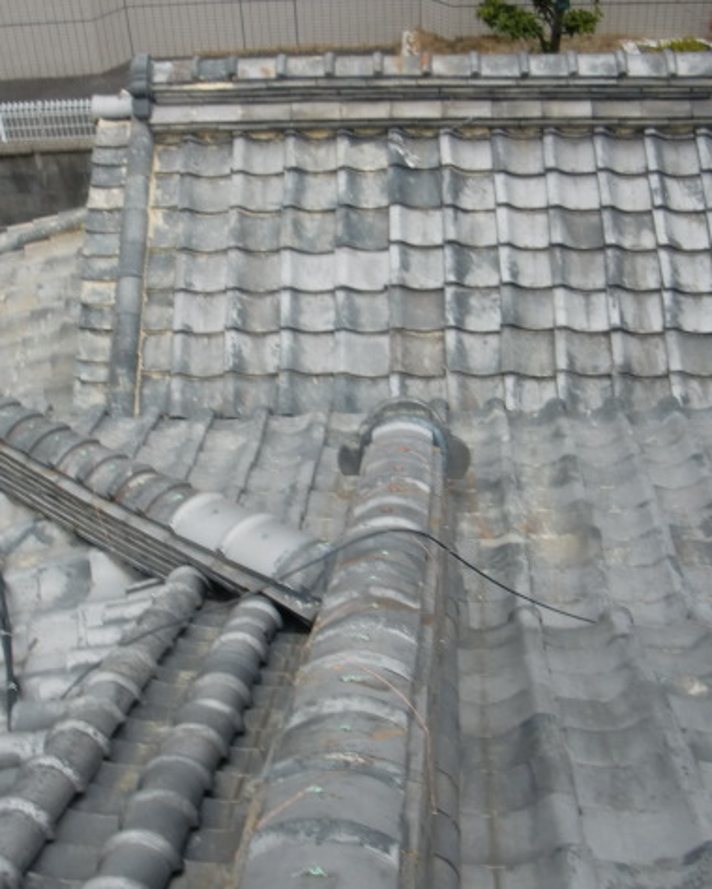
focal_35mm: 50
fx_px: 1317
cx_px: 298
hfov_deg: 30.2
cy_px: 444
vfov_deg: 37.3
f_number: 3.9
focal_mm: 6.66
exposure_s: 1/125
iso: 64
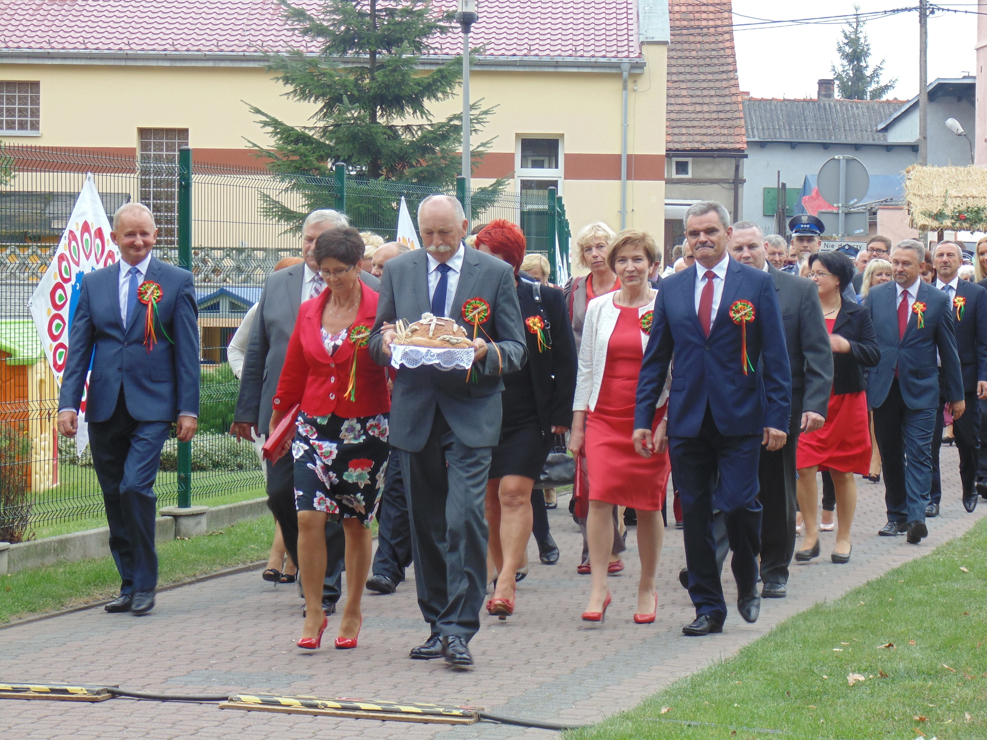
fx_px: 3393
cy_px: 370
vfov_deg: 12.5
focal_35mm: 119
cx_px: 494
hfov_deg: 16.6
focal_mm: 21.3
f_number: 4.8
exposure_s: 1/80
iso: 80
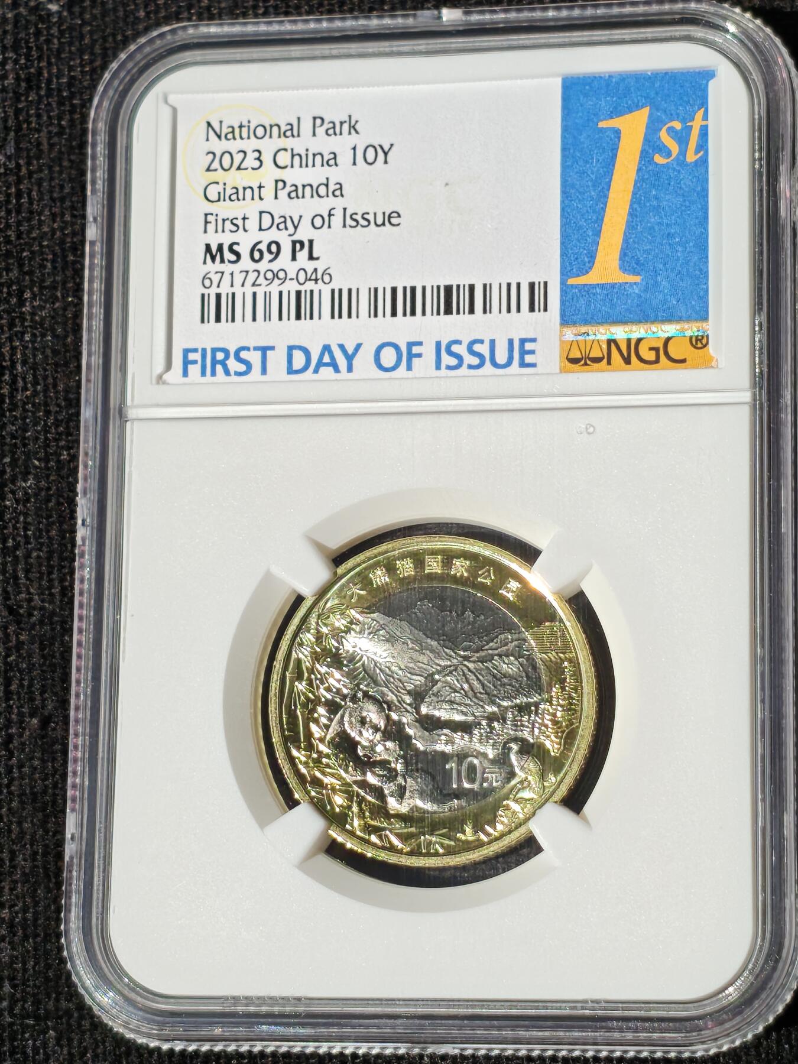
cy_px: 532
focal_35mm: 102
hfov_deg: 14.5
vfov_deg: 19.3
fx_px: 3135
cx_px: 399
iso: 50
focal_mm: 4.94
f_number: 1.5
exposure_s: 1/3714
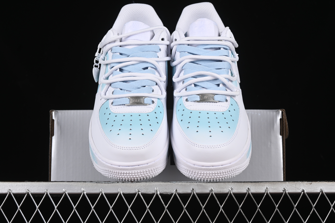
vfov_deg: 18.2
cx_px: 168
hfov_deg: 27.0
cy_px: 112
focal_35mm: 75
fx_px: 698
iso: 160
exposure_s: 1/100
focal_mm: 50
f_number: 8
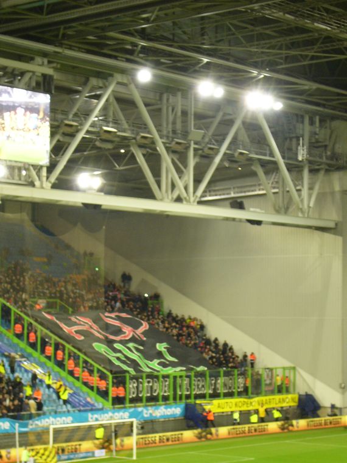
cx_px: 174
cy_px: 232
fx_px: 1337
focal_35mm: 100
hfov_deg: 14.8
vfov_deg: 19.6
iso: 200
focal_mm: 16.6
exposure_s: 1/13
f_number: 4.8
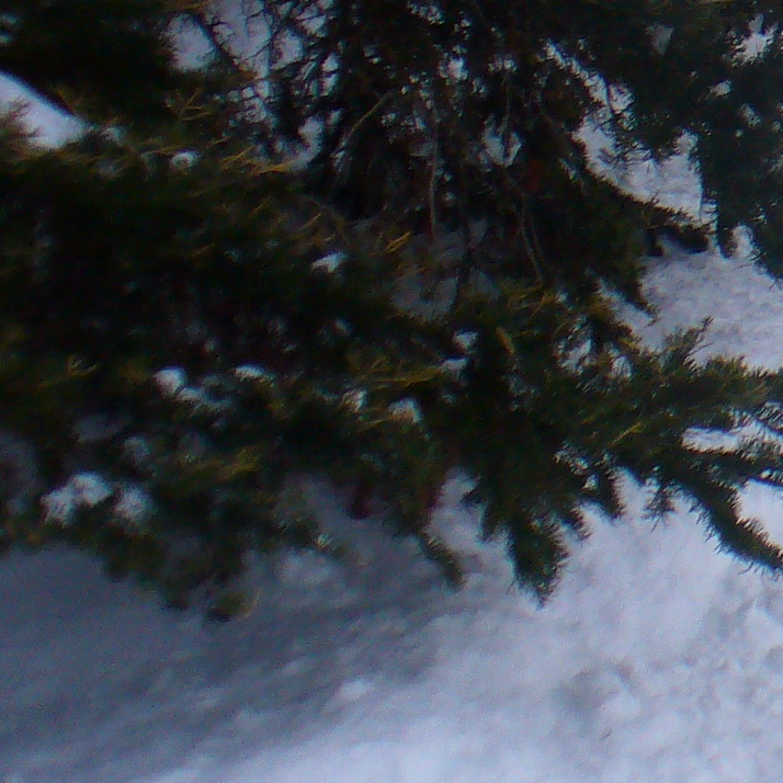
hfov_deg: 12.1
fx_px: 3301
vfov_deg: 13.3
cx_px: 1518
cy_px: -81
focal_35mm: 129
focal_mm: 6.1
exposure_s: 1/800
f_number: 5.6
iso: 80
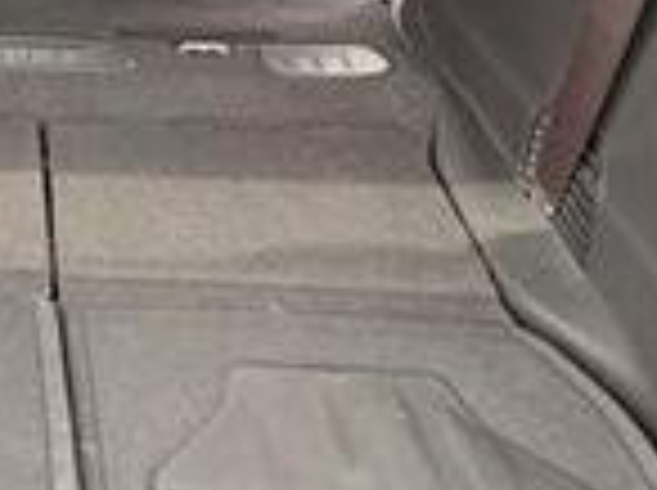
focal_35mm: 83
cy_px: -63
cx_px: -22
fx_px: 1573
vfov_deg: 17.1
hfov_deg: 22.5
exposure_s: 1/237
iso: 200
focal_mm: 6.76
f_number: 1.78
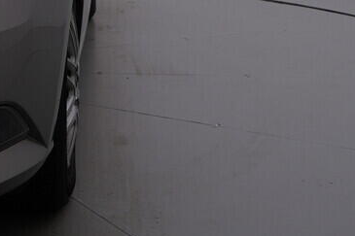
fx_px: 995
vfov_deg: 13.4
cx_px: 193
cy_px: 5
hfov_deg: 20.2
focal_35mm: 101
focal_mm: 24
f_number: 5.6
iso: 125
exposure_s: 1/125
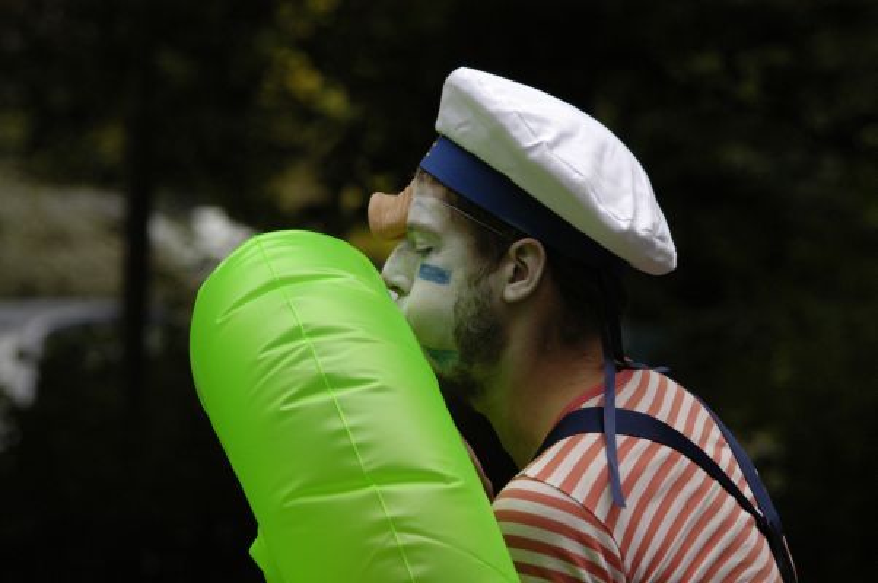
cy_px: 292
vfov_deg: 4.6
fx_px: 7309
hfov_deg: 6.9
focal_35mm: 300
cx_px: 439
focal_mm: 200
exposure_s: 1/750
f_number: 6.3
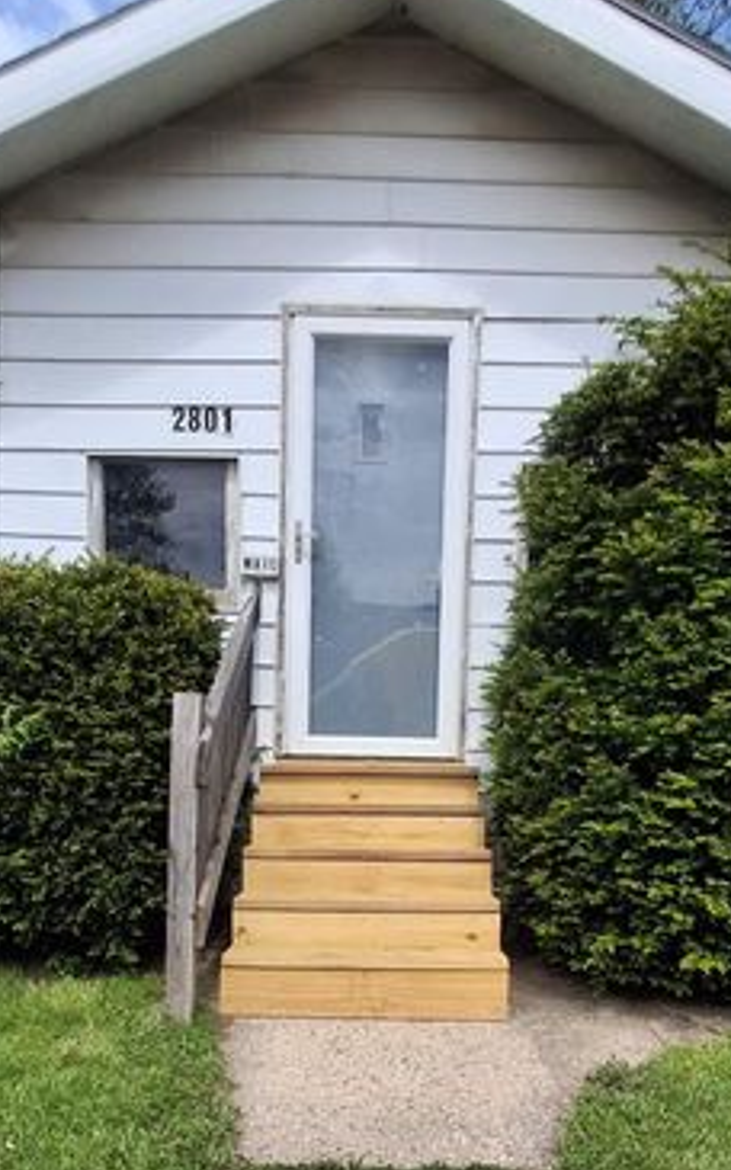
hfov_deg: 40.6
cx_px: 369
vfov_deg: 58.3
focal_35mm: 31
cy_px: 867
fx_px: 989
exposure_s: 1/1050
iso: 40
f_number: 2.2
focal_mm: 1.64
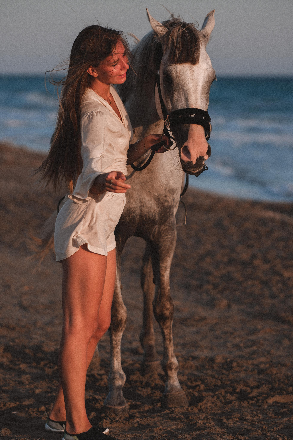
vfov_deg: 15.2
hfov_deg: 10.2
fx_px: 1648
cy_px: 220
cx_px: 146
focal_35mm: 135
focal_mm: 90
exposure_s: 1/1000
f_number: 2
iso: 80
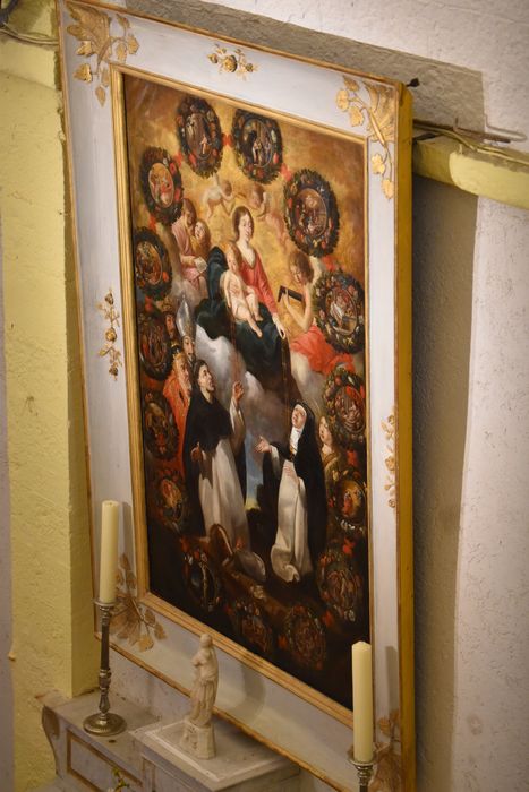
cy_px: 396
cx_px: 264
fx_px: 2181
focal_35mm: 99
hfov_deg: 13.8
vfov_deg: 20.6
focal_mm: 66
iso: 2000
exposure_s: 1/125
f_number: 4.2
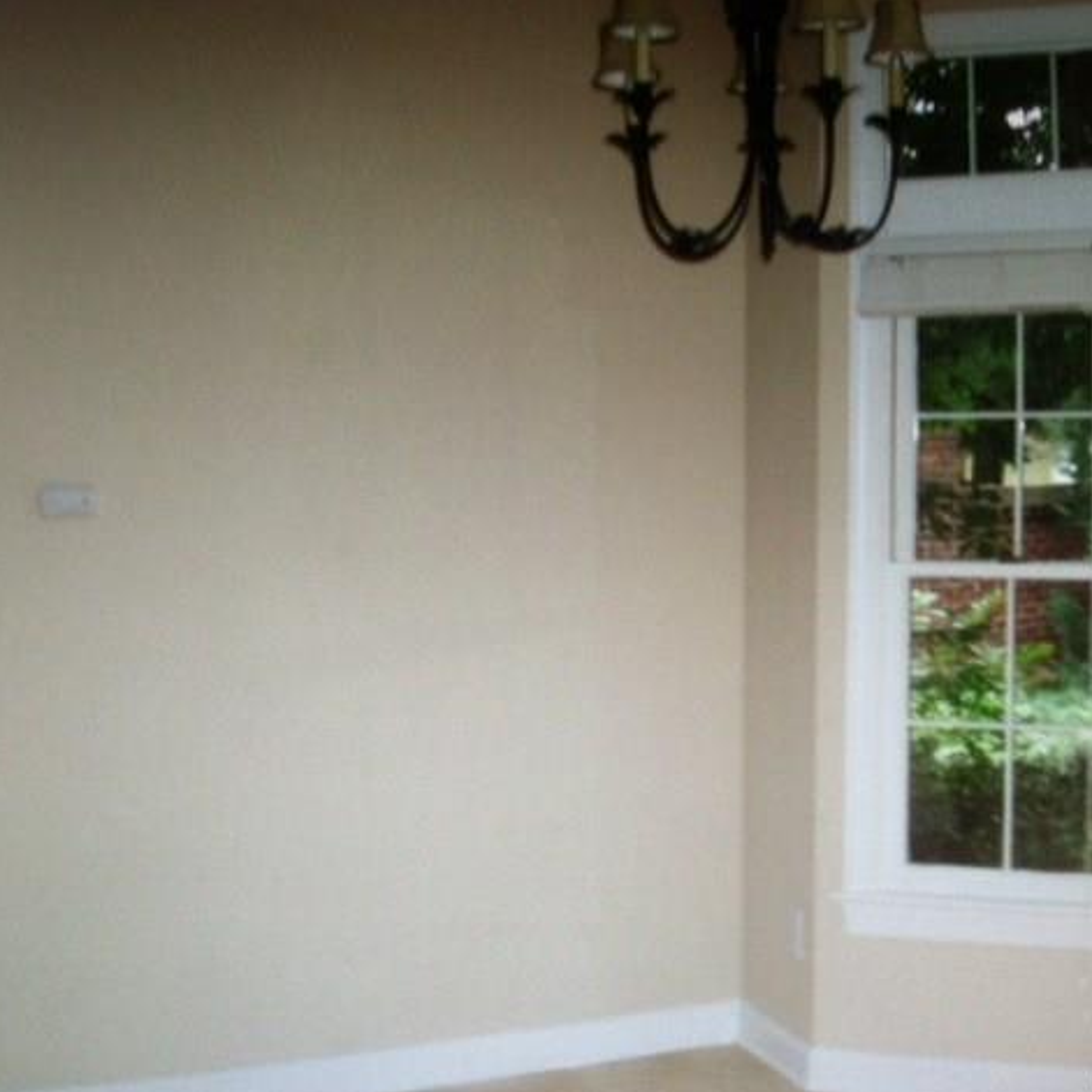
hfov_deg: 40.0
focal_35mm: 42
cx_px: 619
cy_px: 549
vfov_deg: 40.0
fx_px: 1499
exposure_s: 1/40
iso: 100
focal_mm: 3.85
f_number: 2.8
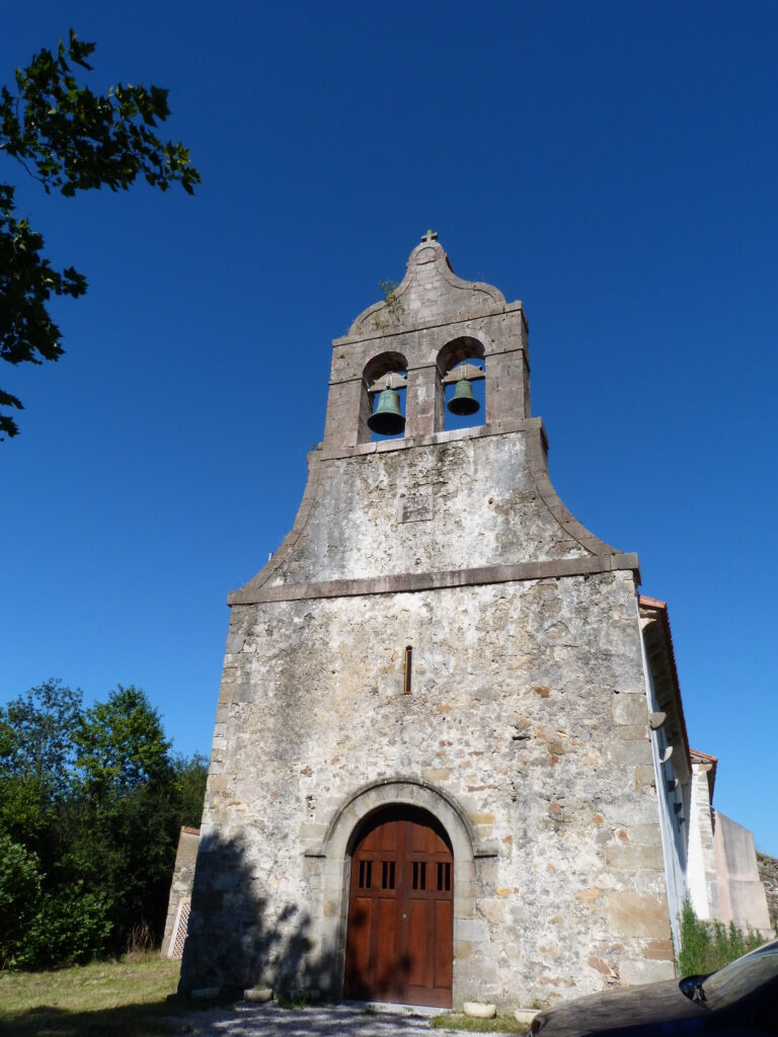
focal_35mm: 25
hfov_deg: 54.9
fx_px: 749
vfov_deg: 69.4
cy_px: 518
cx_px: 389
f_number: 5.6
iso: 80
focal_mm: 4.5
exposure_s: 1/320
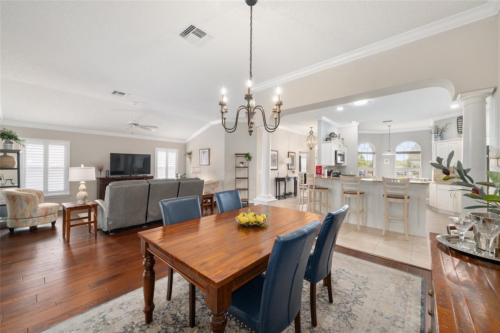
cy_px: 166
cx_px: 250
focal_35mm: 14
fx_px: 194
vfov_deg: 81.2
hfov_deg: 104.3
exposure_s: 1/13
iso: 500
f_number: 8
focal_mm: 14
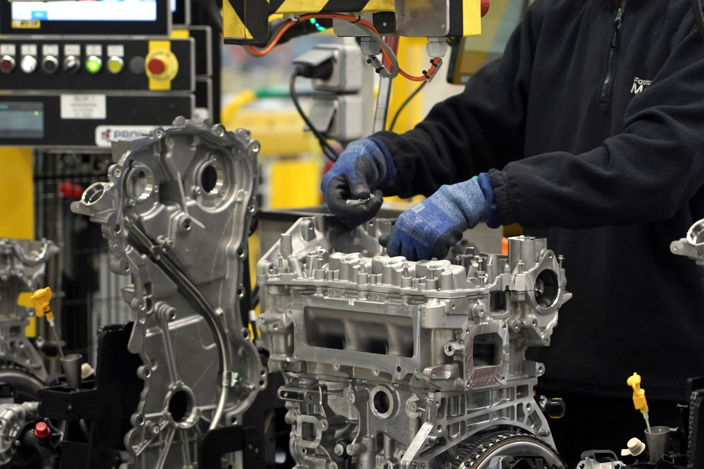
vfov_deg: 8.7
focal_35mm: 157
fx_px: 3070
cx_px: 352
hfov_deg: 13.1
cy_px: 234
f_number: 4
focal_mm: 105
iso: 1600
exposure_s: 1/160
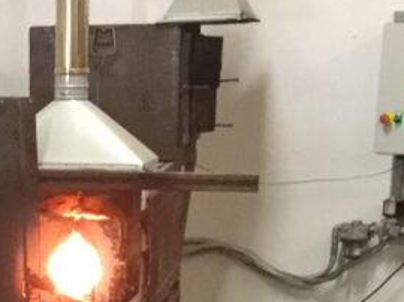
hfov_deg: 16.8
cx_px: 1
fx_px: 1341
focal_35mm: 115
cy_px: 541
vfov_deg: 11.9
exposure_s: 1/17
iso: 250
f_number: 2.4
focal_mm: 3.3
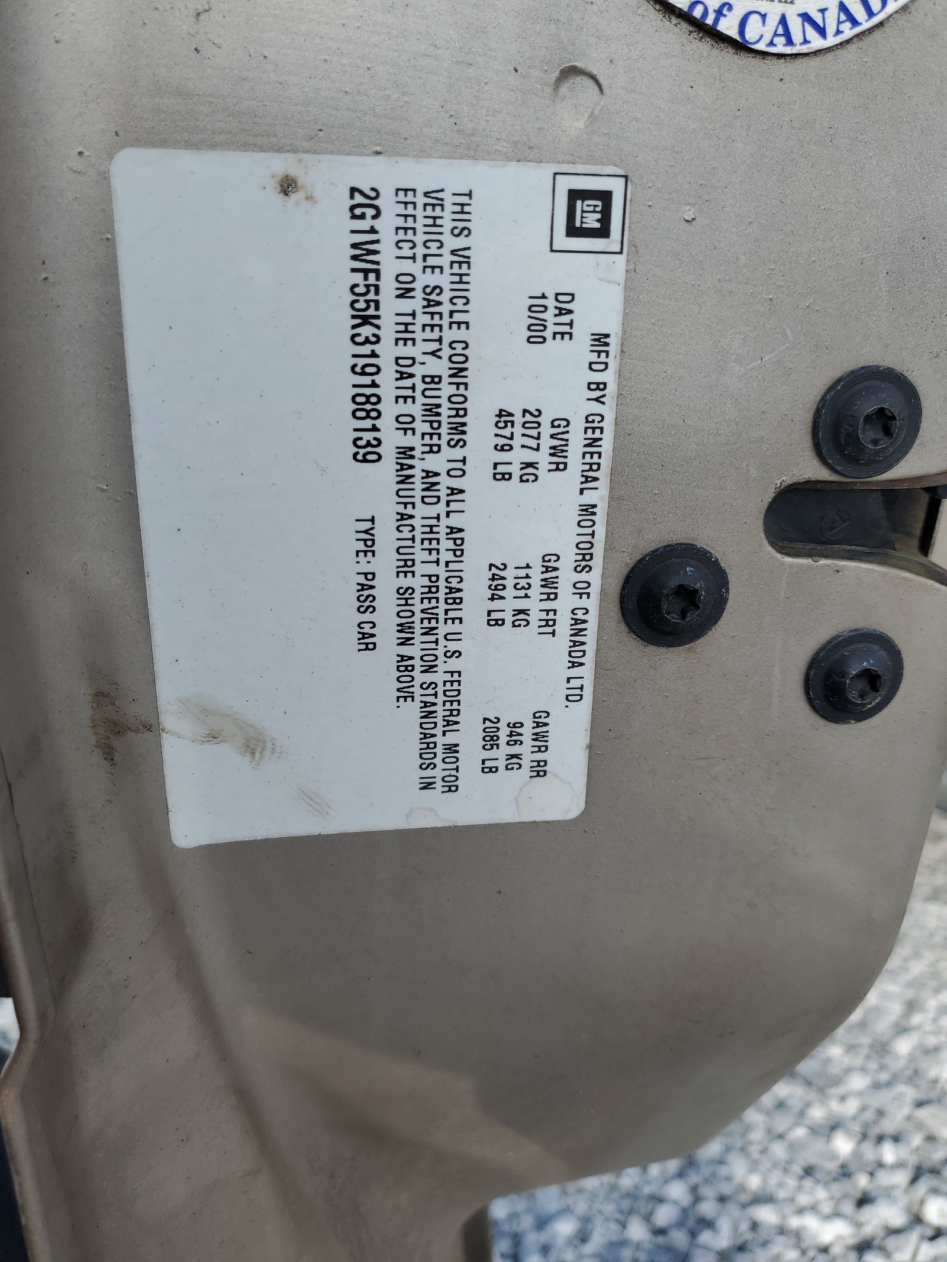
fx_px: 948
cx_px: 474
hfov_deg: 53.1
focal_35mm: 26
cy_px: 631
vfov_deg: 67.3
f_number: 1.5
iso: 50
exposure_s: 1/1667
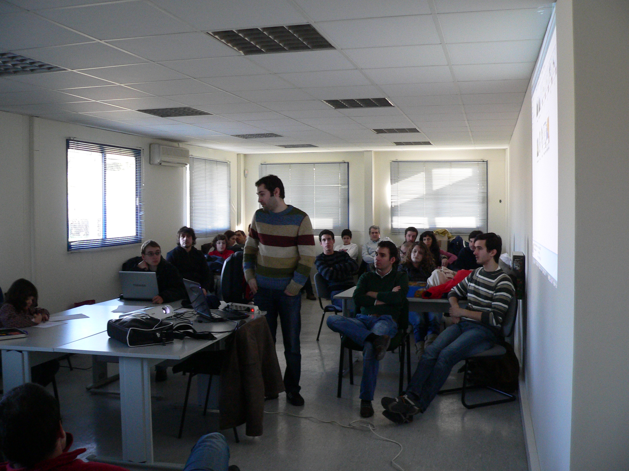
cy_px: 236
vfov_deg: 39.7
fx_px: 654
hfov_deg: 51.4
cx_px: 314
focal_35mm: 36
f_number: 2.8
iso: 200
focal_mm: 6
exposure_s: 1/15
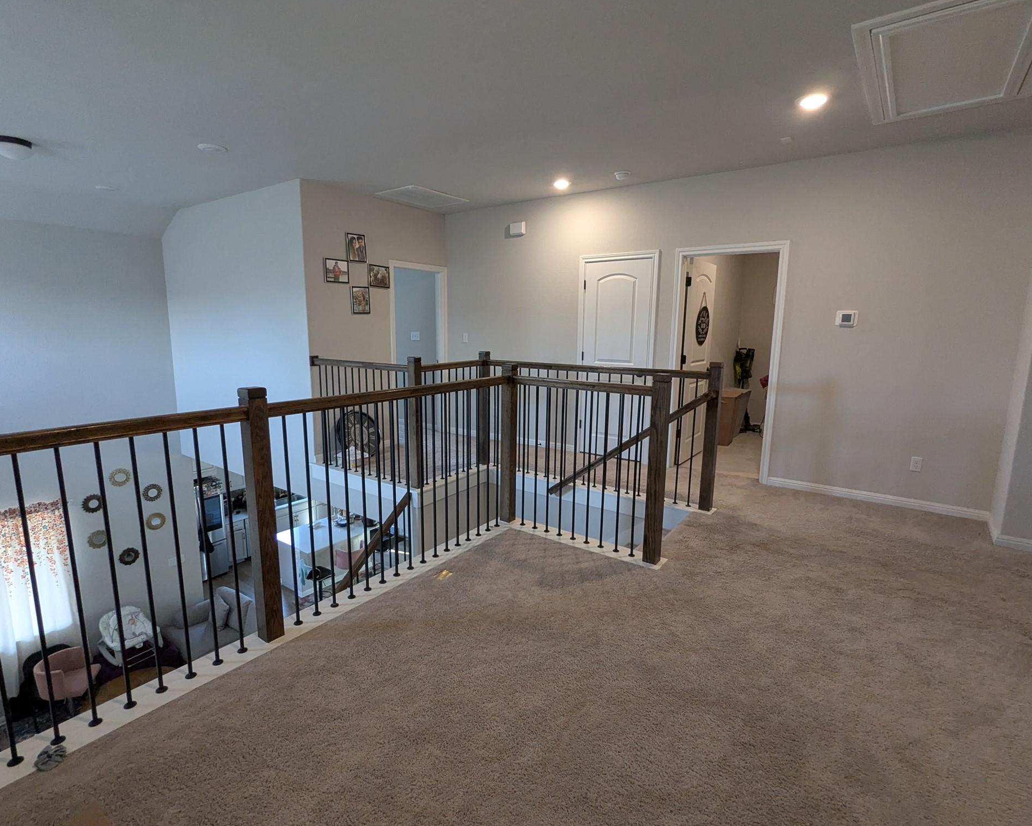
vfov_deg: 77.0
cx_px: 507
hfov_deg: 89.6
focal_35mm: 17
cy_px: 415
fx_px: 519
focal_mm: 2.35
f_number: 2.2
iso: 432
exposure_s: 1/120
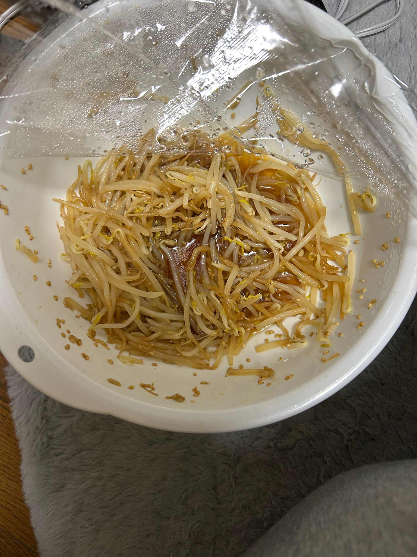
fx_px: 418
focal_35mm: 26
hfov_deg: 53.1
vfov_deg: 67.3
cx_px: 208
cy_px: 278
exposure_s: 1/50
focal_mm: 5.7
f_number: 1.5
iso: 125
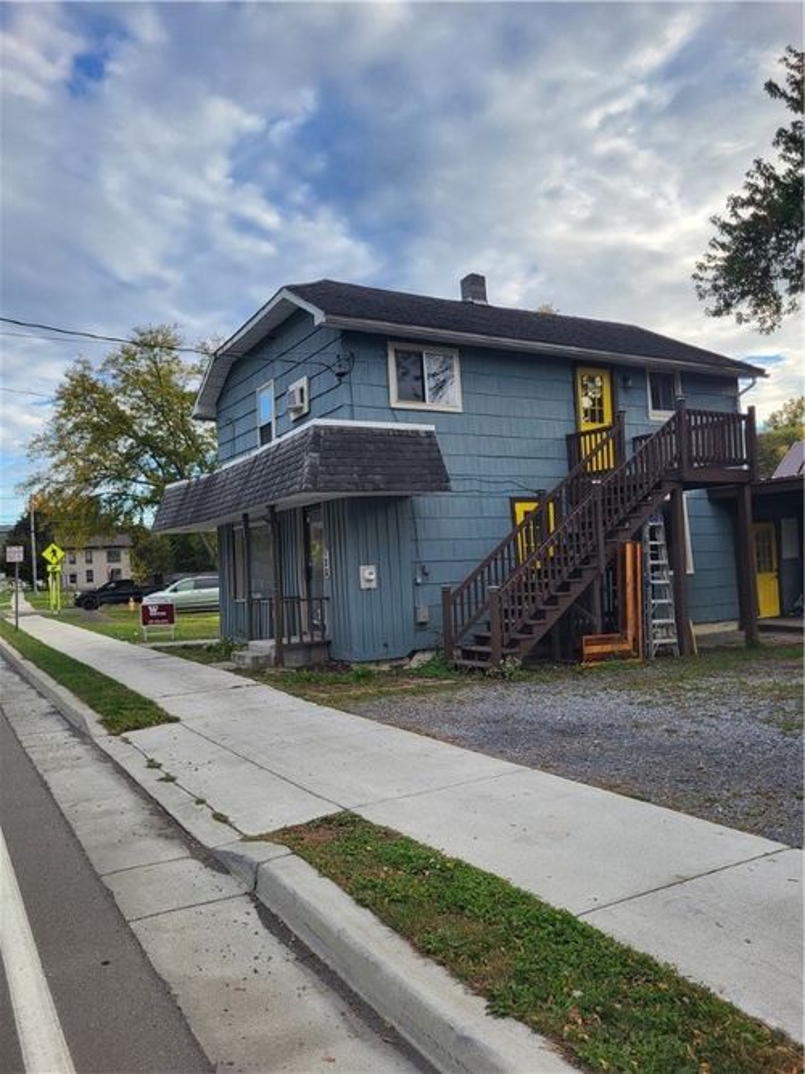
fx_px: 806
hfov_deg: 53.0
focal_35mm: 26
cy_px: 537
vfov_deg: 67.3
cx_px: 402
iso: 40
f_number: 1.8
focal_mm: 5.4
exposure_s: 1/690
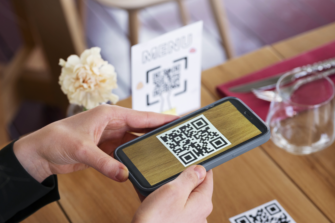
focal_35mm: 84
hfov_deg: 24.2
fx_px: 781
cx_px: 165
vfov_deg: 16.1
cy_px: 173
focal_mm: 50
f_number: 3.5
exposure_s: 1/250
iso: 320
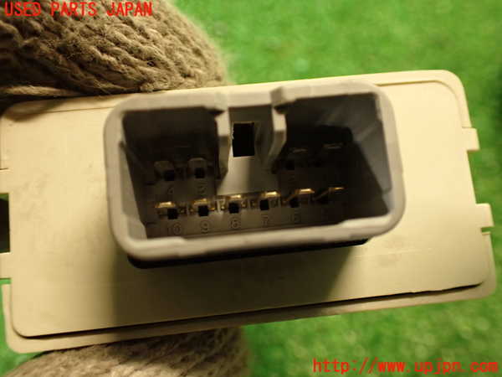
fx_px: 464
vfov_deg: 44.2
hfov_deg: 56.8
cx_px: 251
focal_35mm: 32
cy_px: 188
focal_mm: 5.79
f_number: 2.4
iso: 500
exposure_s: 1/30
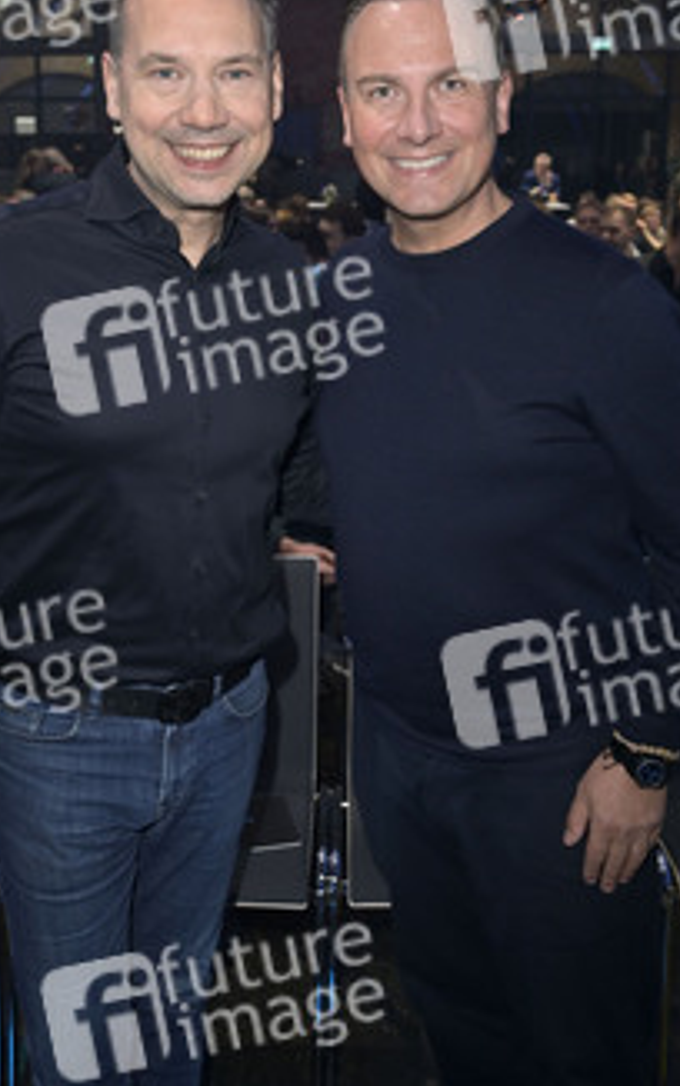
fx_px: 1185
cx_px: 310
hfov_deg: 32.0
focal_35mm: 40
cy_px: 503
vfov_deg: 49.2
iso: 1250
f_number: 5.6
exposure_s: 1/60
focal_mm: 32
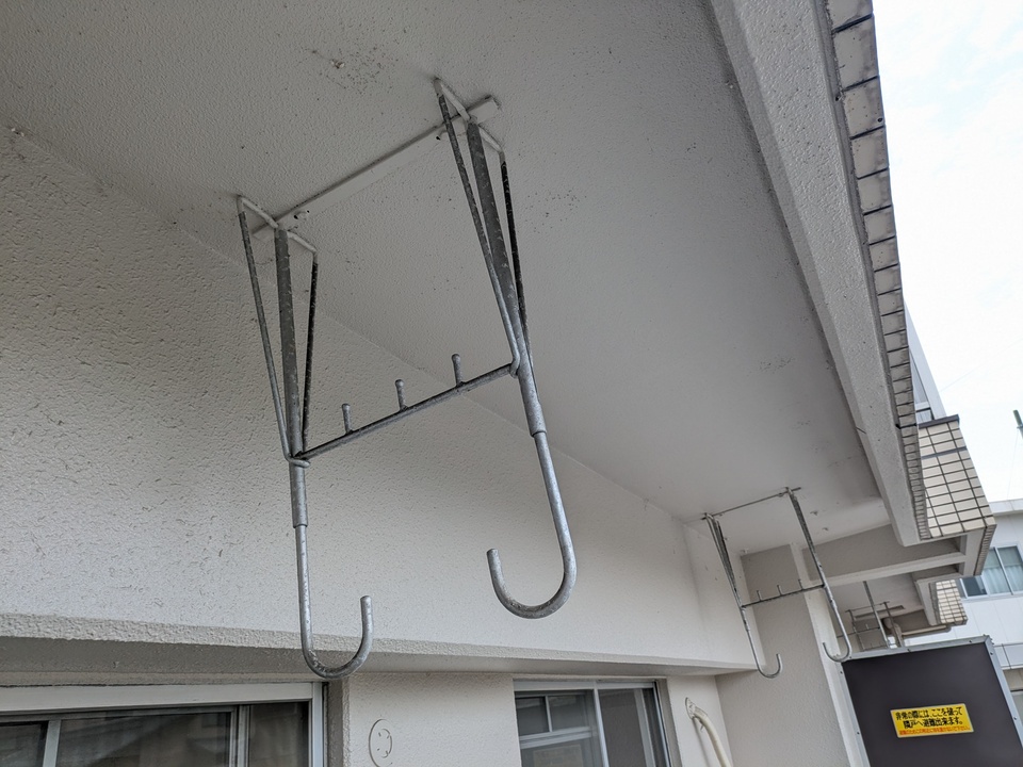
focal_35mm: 25
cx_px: 512
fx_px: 739
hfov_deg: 69.4
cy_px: 384
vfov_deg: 54.9
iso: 45
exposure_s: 1/629
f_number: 1.89
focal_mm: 5.43
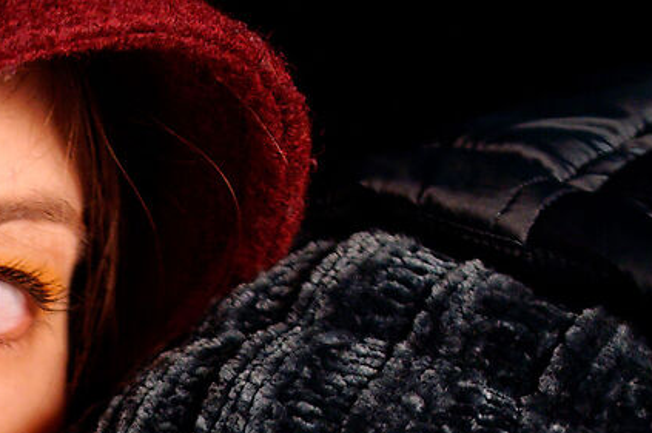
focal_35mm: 851
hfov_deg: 2.4
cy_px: 895
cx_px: -415
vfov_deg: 1.6
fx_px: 15395
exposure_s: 1/160
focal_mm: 100
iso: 200
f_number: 1.8
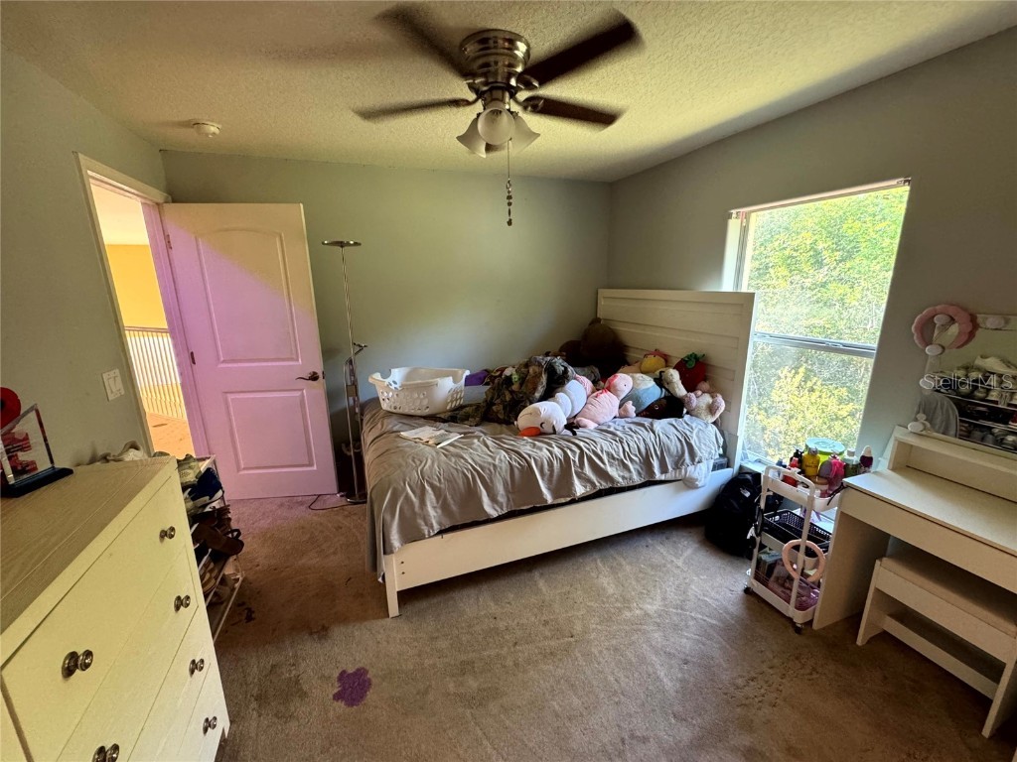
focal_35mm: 14
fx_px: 411
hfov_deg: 102.1
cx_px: 508
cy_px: 381
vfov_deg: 85.7
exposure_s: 1/60
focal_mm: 2.22
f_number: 2.2
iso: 500
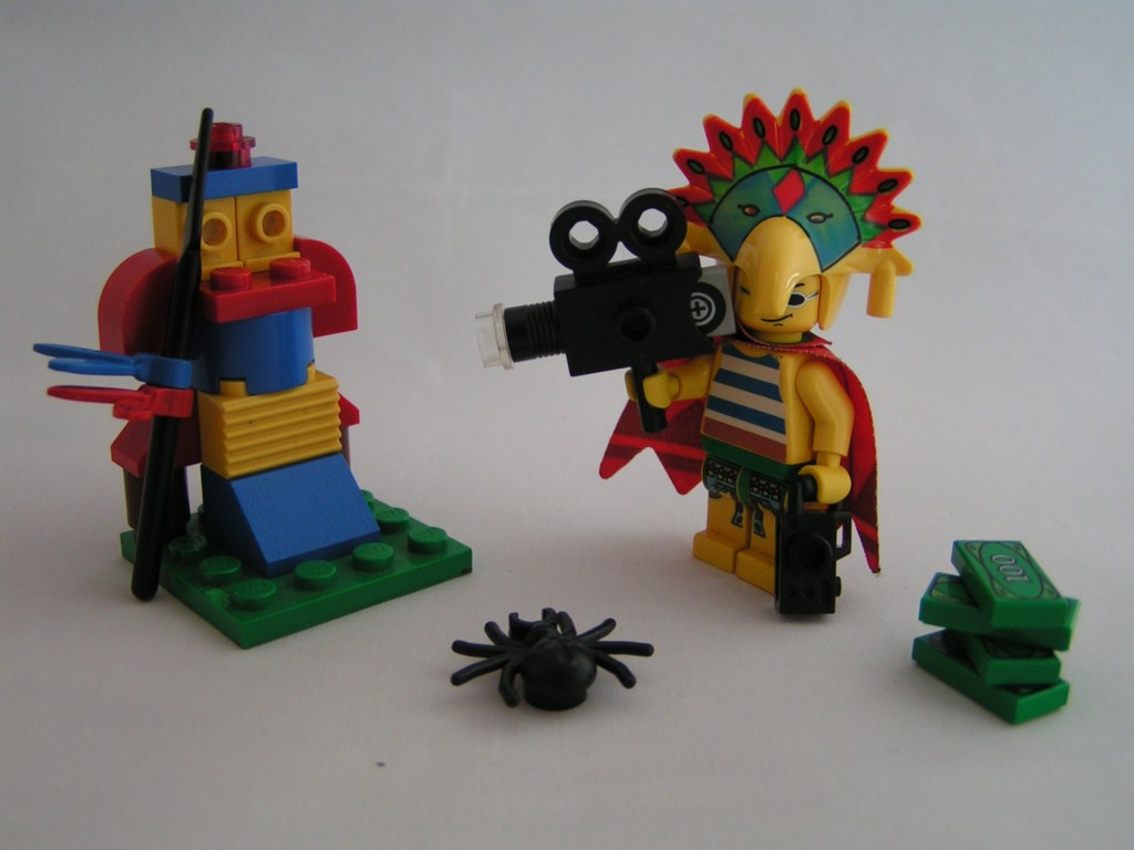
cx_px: 567
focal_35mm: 41
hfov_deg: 45.8
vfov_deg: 35.1
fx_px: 1343
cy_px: 425
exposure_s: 1/50
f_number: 2.8
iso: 80
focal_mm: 6.3
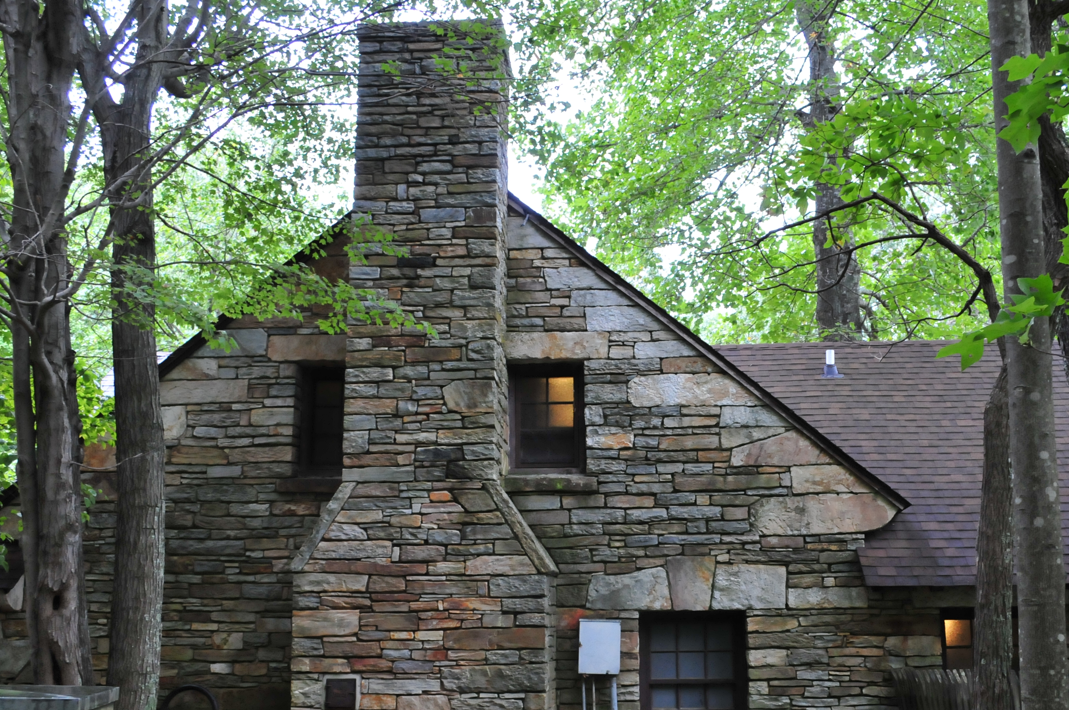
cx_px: 612
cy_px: 437
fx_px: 1097
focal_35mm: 37
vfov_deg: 35.7
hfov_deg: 51.8
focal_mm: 18
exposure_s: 1/125
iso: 1000
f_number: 5.6
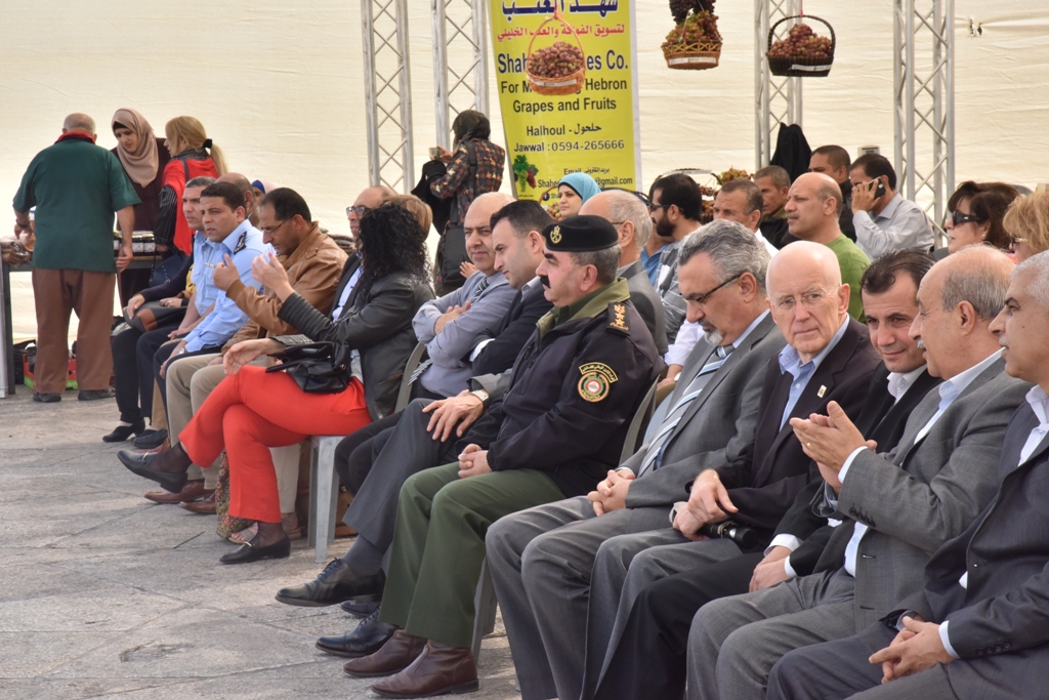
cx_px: 524
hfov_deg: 19.5
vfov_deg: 13.0
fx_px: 3060
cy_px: 350
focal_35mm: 105
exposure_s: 1/250
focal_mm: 105
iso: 1600
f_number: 22
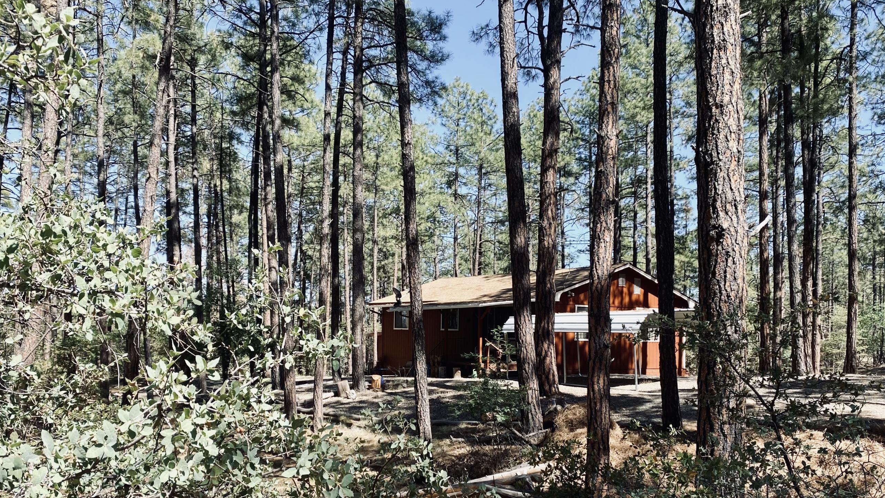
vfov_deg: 35.2
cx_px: 467
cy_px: 346
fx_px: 774
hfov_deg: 59.5
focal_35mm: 33
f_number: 1.8
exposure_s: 1/942
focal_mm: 4.25
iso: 32
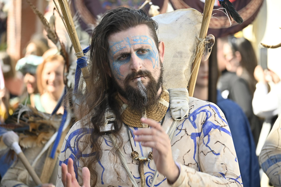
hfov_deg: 9.5
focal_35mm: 218
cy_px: 94
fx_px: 1697
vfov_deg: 6.3
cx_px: 140
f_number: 5.6
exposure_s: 1/400
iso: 320
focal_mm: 145
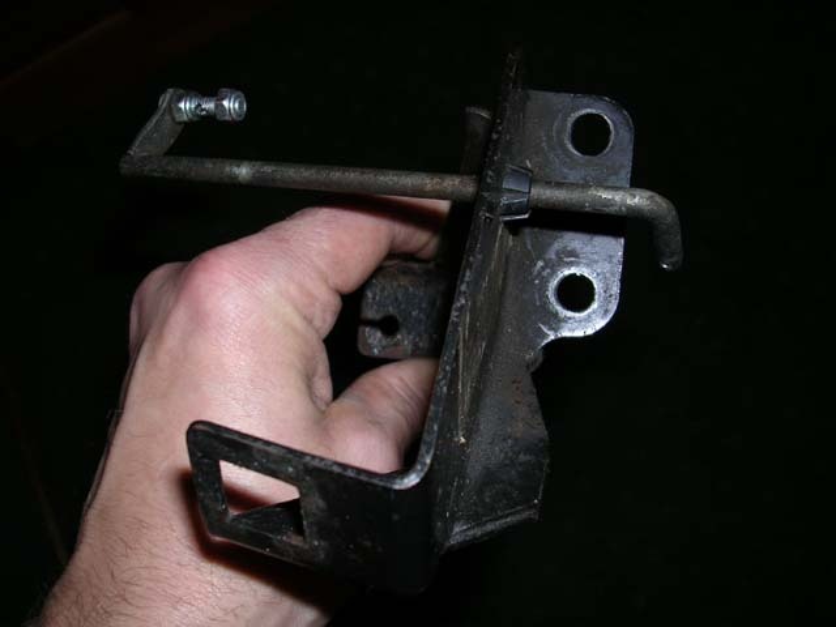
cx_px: 418
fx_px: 918
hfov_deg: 49.0
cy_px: 314
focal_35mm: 38
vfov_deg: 37.7
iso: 50
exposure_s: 1/60.1
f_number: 2.8
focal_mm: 5.8
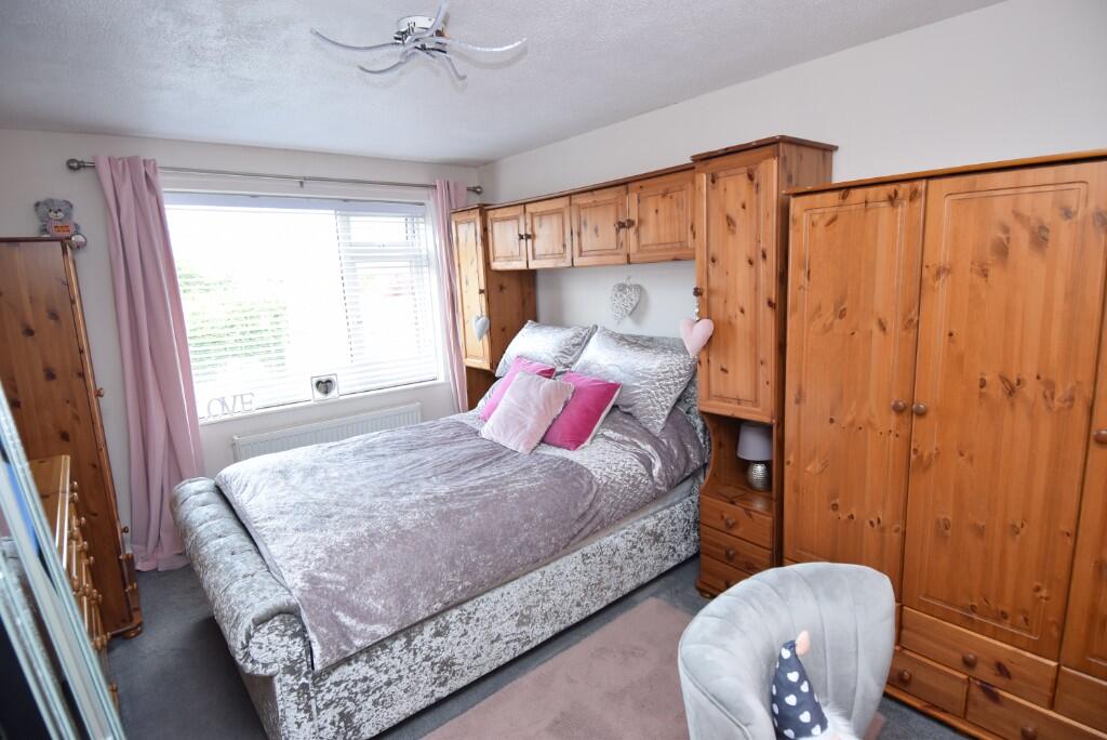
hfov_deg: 90.0
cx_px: 554
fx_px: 554
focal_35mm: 18
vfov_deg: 67.5
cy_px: 370
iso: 400
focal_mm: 12
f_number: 4.5
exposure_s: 1/80
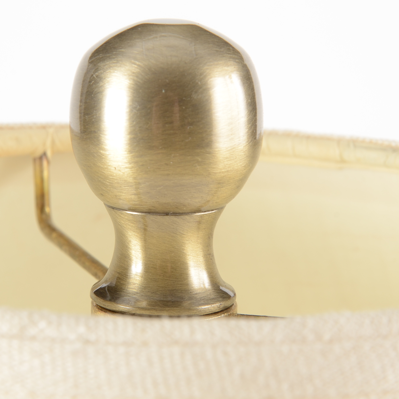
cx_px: 173
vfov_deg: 7.4
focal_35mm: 237
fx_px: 3087
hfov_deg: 7.4
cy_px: 201
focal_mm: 105
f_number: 13
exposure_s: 1/125
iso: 200
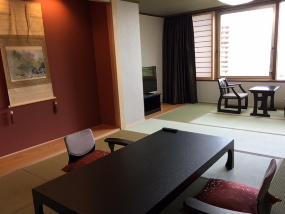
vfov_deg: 46.8
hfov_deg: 60.0
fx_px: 247
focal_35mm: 30
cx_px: 145
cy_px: 109
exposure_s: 1/30
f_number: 2.2
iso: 32
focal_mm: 4.15
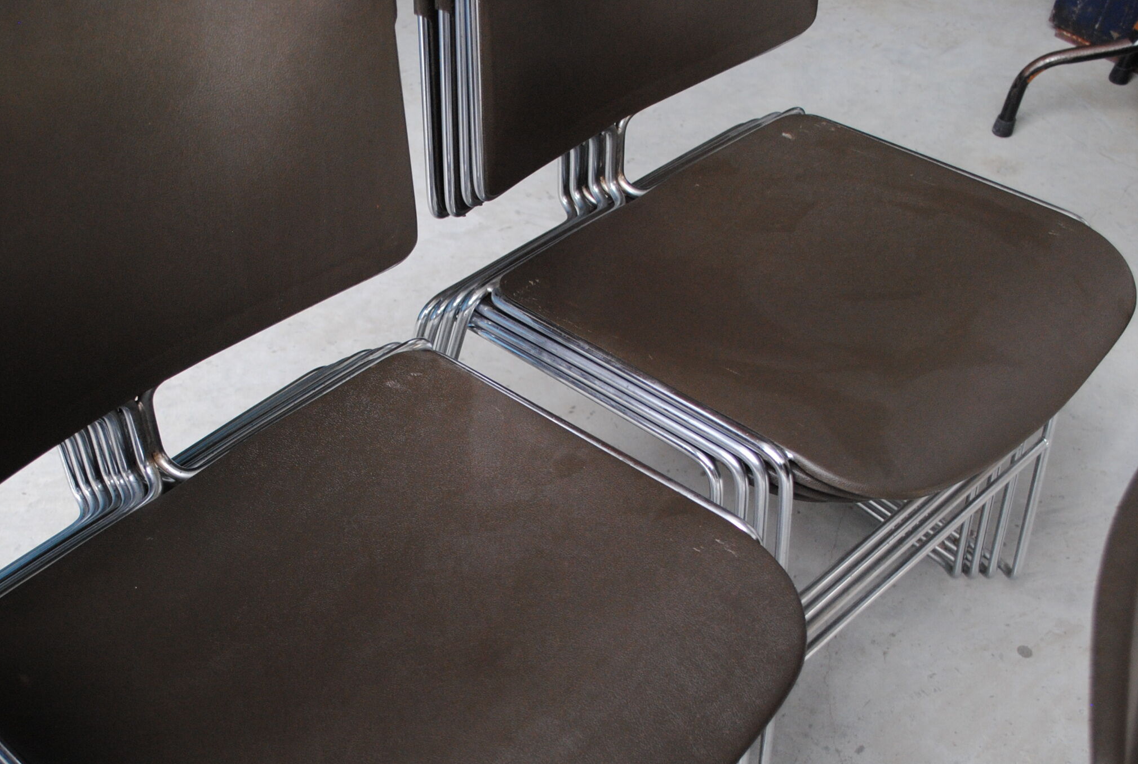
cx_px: 401
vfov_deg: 31.0
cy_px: 543
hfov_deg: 44.8
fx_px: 1362
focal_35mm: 43
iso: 450
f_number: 3.8
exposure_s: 1/30
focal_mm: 20
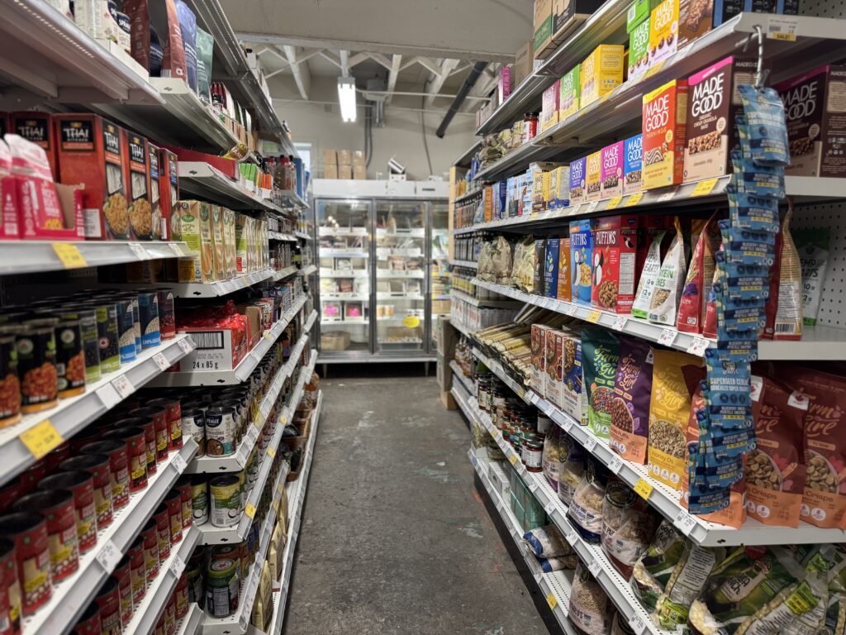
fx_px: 587
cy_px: 318
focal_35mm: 24
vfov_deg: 56.8
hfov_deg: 71.6
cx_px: 423
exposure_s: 1/105
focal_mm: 6.76
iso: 200
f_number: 1.78
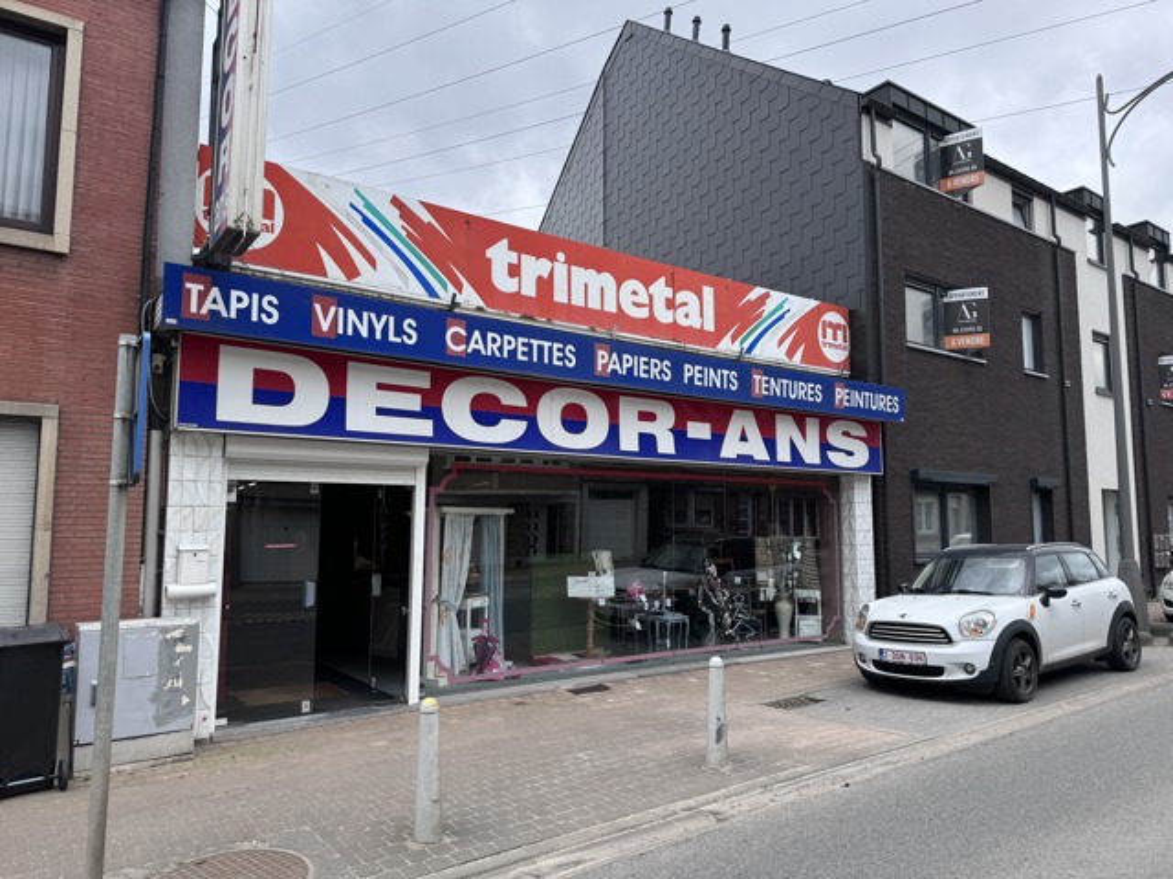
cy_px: 440
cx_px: 586
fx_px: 813
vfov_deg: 56.8
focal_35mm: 24
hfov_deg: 71.6
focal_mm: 6.76
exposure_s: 1/1193
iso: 80
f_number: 1.78
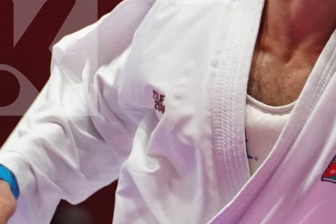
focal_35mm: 1172
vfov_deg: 1.2
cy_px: 52
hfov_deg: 1.8
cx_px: 271
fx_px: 10934
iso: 4000
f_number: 4
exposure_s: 1/1000
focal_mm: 207
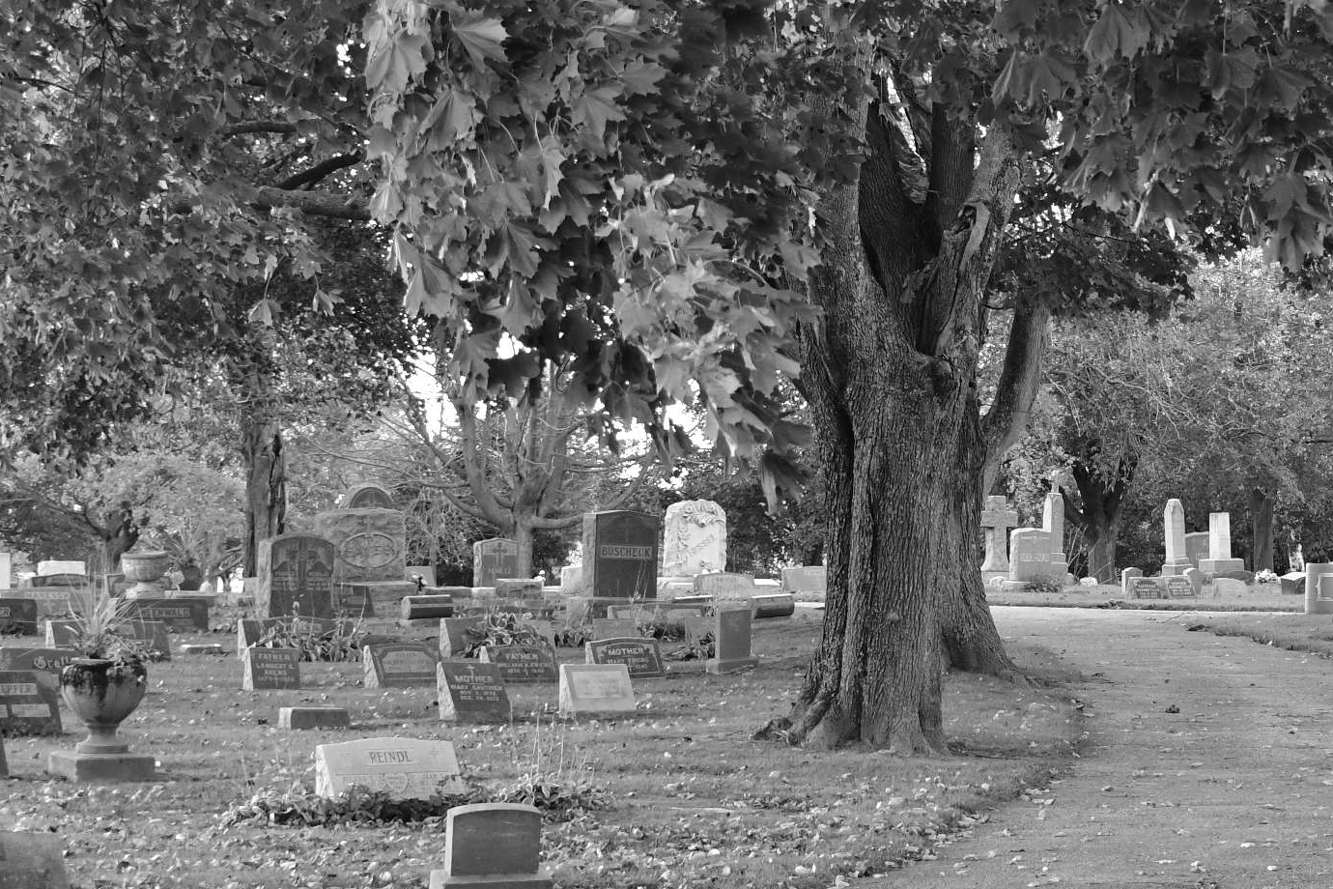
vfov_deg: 11.9
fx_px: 4258
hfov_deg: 17.6
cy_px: 393
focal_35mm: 115
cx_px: 1142
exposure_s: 1/60
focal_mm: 38
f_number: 5.6
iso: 800
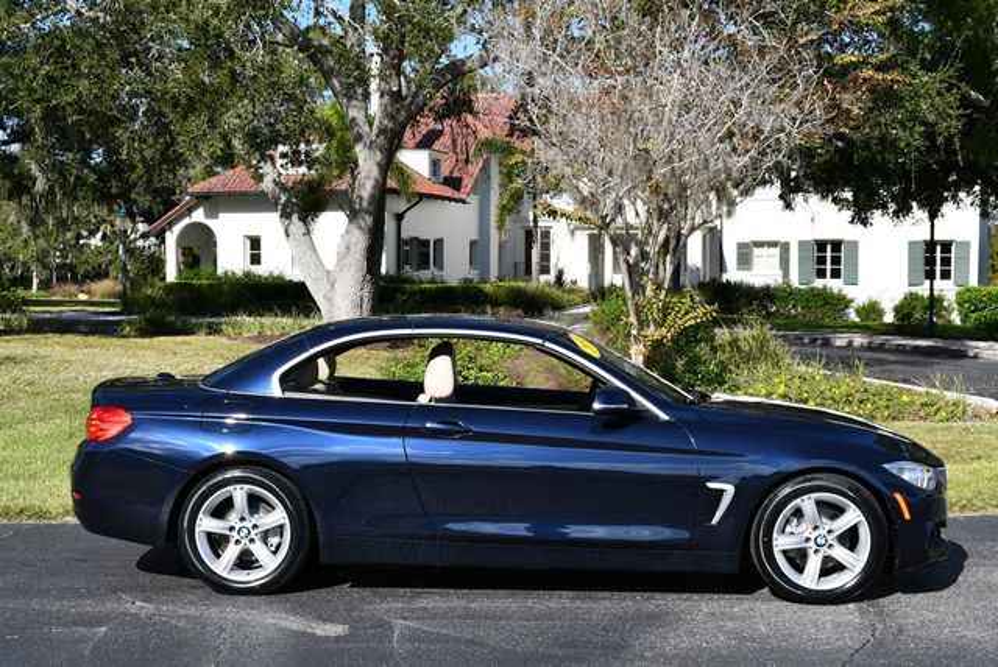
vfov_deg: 25.1
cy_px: 334
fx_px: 1498
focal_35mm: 54
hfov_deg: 36.8
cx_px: 499
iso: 100
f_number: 8
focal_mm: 27
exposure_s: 1/250
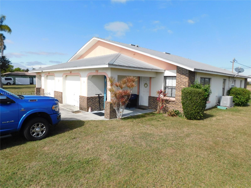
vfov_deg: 58.9
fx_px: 167
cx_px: 126
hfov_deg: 73.9
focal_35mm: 23
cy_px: 94
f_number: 6
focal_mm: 4
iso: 125
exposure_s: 1/500
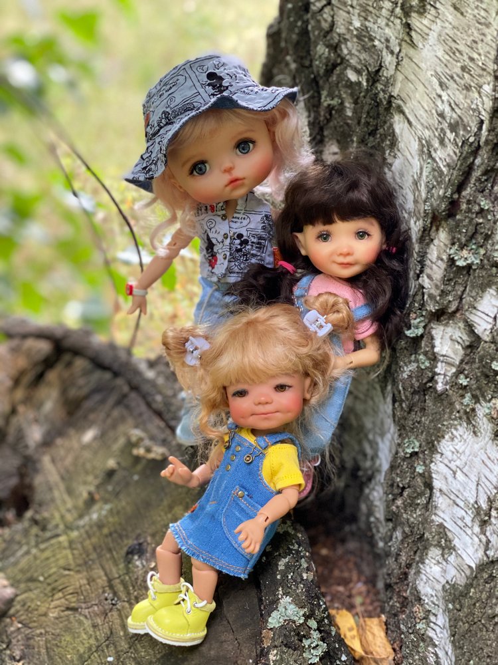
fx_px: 997
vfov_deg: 36.8
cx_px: 249
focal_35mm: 52
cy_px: 332
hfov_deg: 28.0
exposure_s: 1/117
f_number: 2
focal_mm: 6
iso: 250
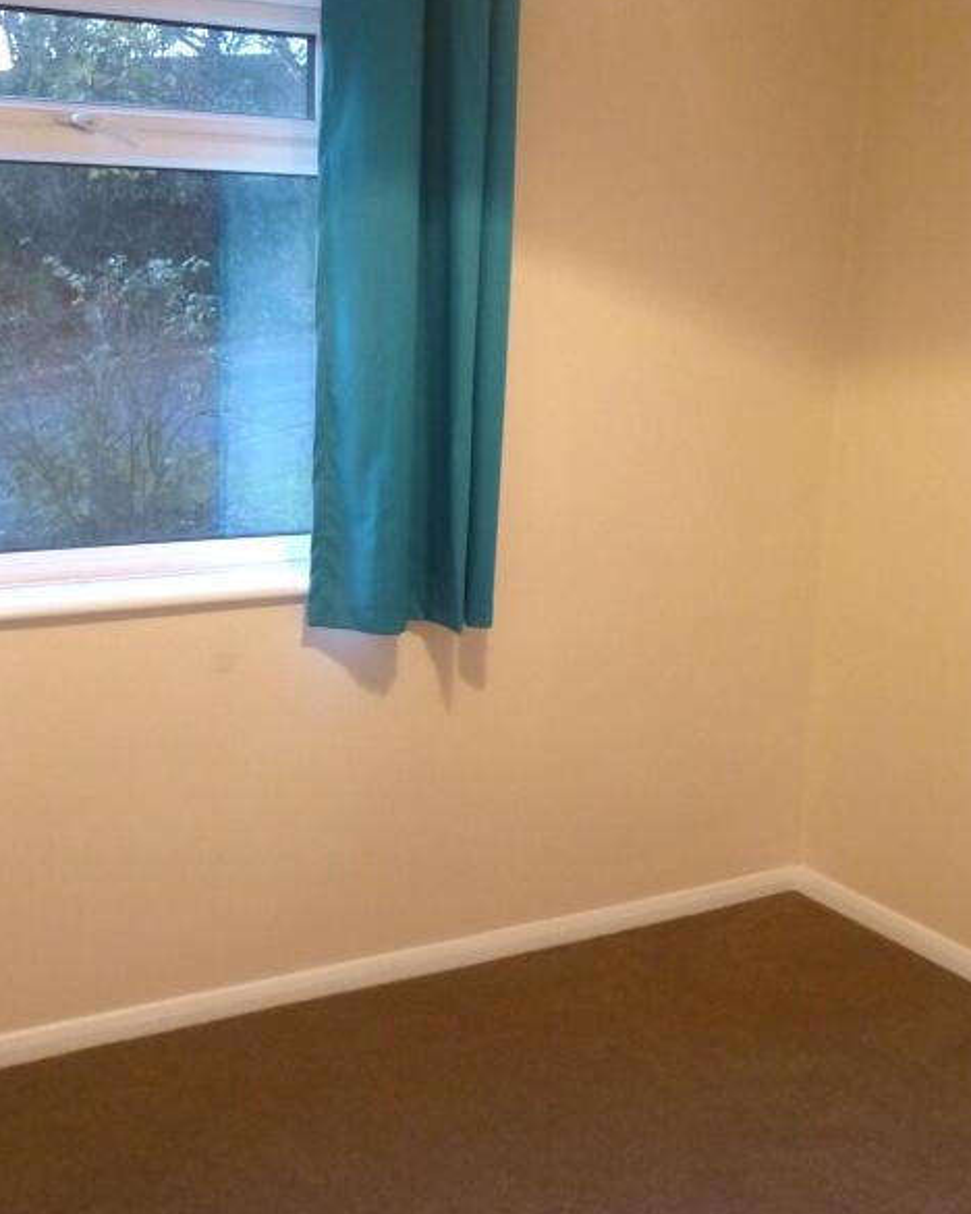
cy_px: 583
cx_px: 427
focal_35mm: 41
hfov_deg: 36.4
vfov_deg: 44.8
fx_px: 1473
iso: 400
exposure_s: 1/13
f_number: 3.3
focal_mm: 4.3
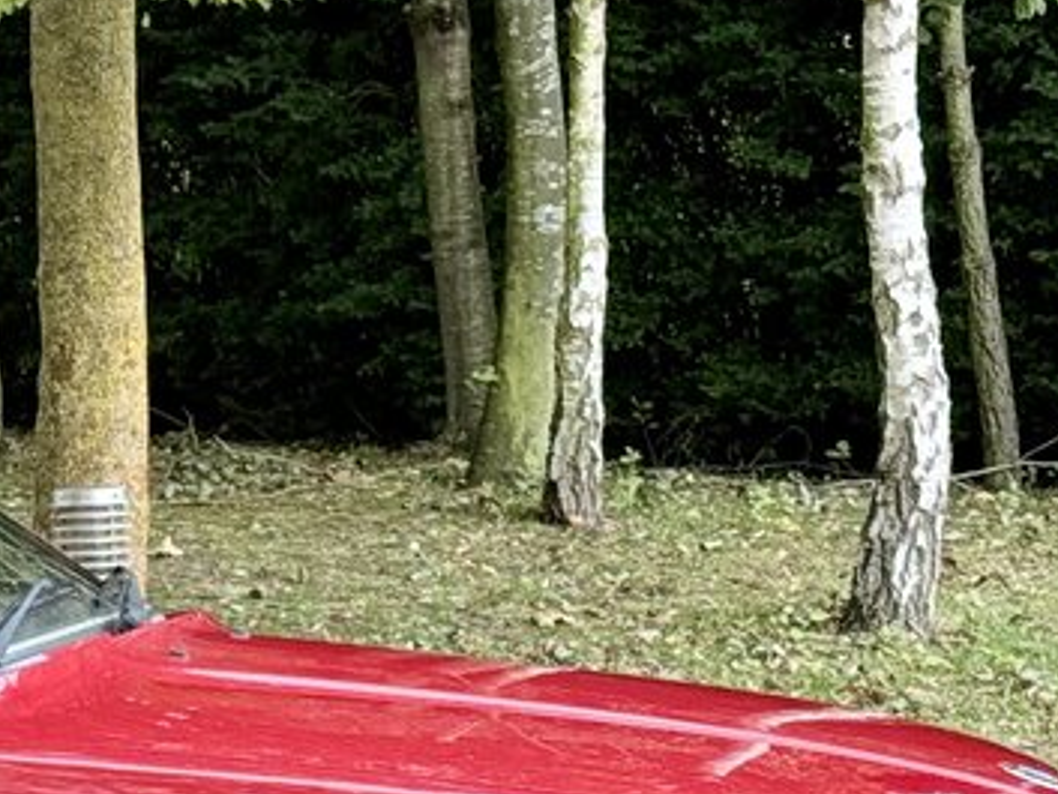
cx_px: -533
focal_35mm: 174
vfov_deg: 8.5
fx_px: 5320
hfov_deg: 10.9
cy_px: 626
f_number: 1.78
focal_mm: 6.76
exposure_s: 1/384
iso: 80
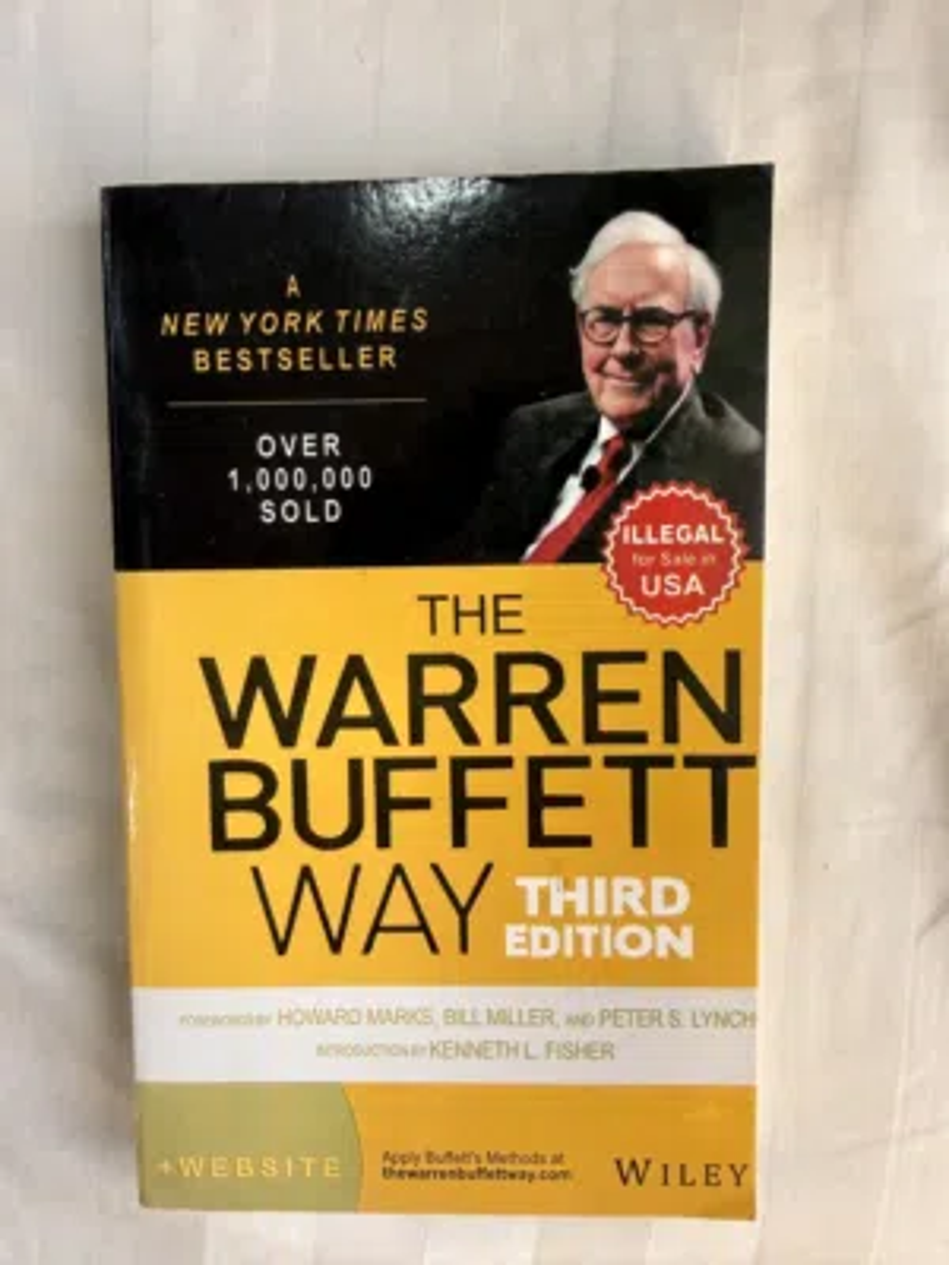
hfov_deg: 56.8
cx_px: 474
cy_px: 632
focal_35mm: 24
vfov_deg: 71.6
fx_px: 877
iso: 250
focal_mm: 2.22
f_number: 2.2
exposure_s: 1/99
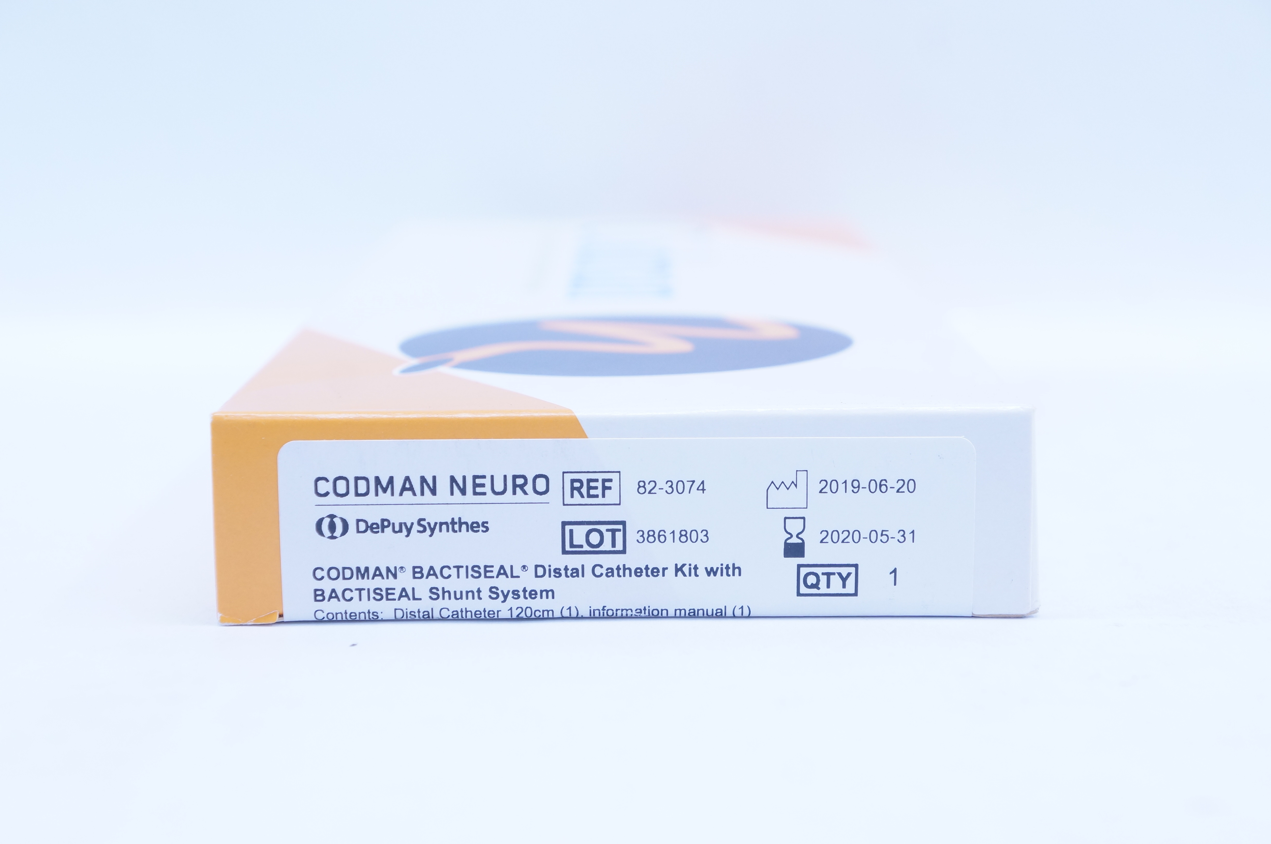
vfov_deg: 20.1
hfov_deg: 29.9
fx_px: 2381
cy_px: 422
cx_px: 636
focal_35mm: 68
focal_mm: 45
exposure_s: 1/125
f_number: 5.6
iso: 800
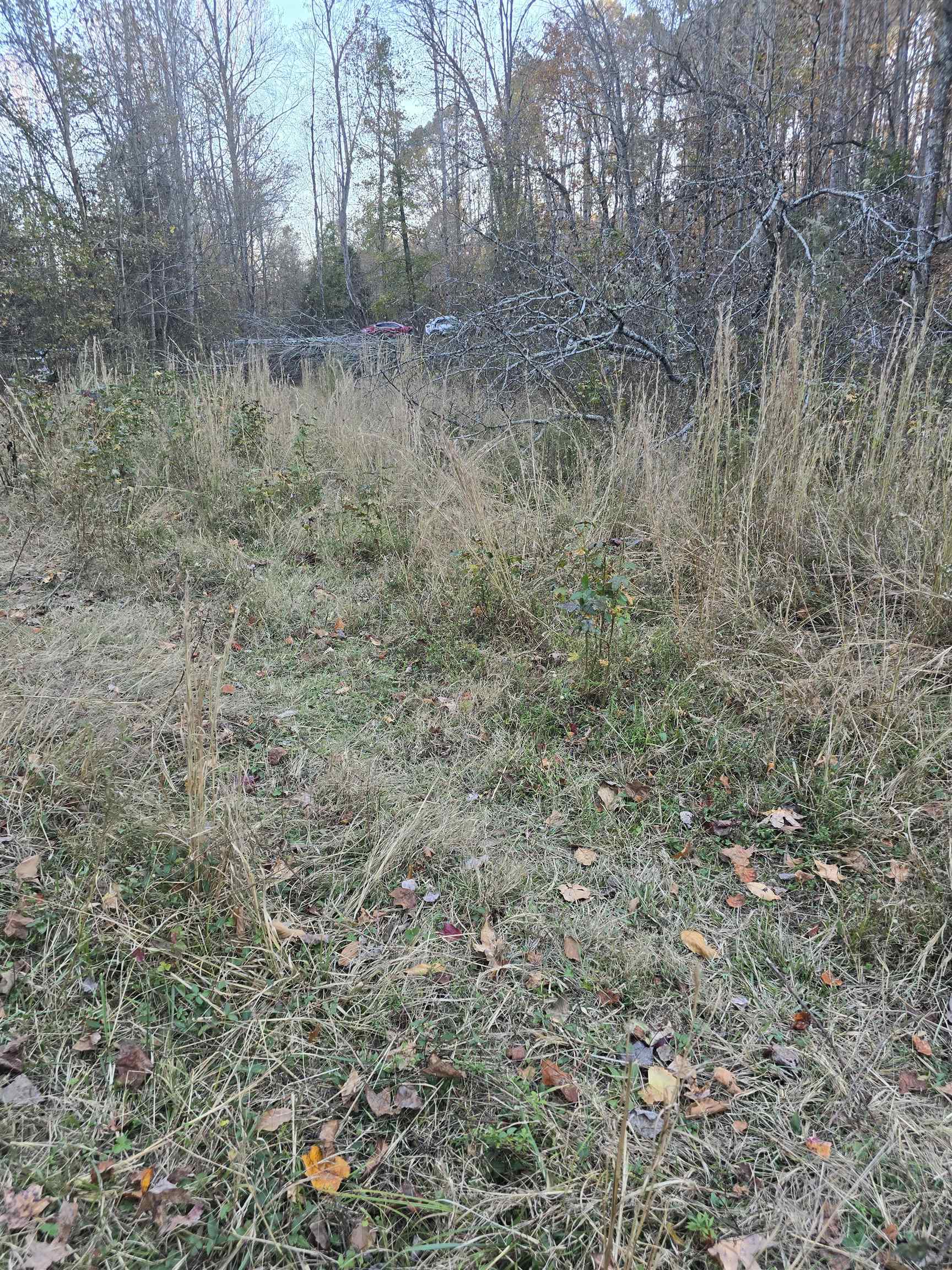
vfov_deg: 73.9
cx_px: 476
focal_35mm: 23
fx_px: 843
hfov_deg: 58.9
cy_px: 635
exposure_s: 1/180
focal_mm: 6.3
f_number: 1.7
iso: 64
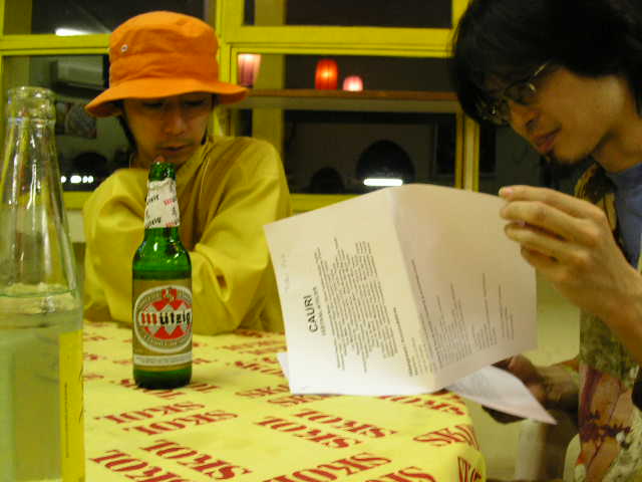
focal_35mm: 38
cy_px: 241
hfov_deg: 49.0
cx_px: 321
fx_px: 705
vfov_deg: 37.7
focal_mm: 7.8
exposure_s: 1/15
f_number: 2.8
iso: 200
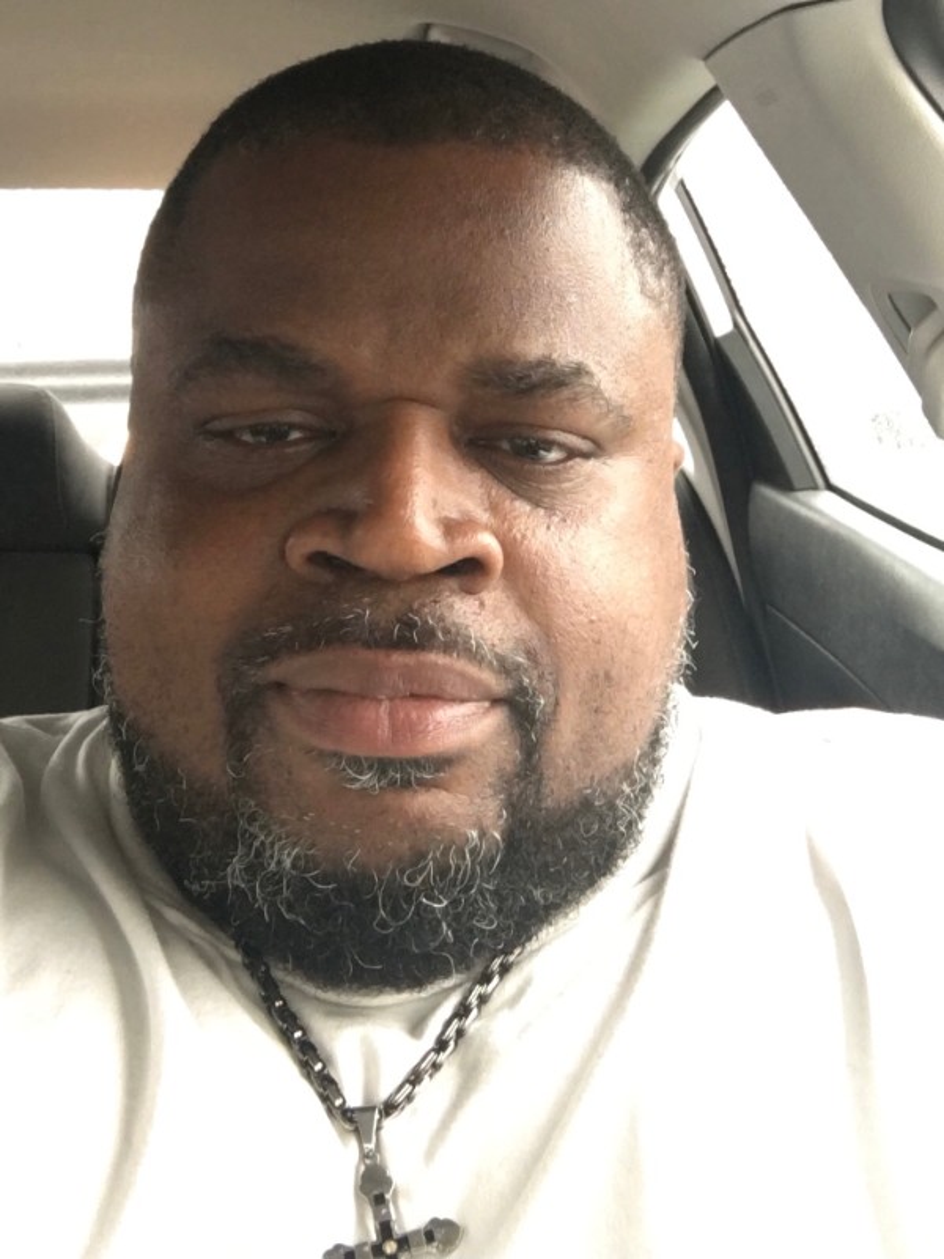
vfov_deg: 58.4
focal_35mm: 31
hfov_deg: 45.4
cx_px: 472
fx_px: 1127
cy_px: 630
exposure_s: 1/15
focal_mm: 2.65
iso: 50
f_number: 2.2
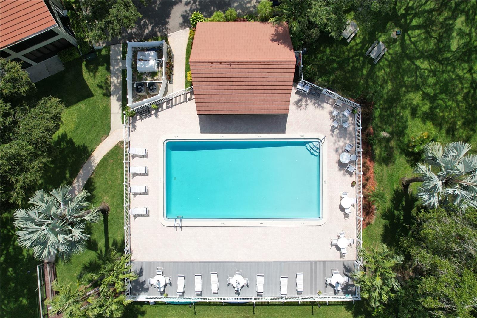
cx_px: 238
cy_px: 159
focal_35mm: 22
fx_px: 291
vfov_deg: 57.2
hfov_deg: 78.6
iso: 100
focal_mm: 8.38
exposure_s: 1/640
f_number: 2.8
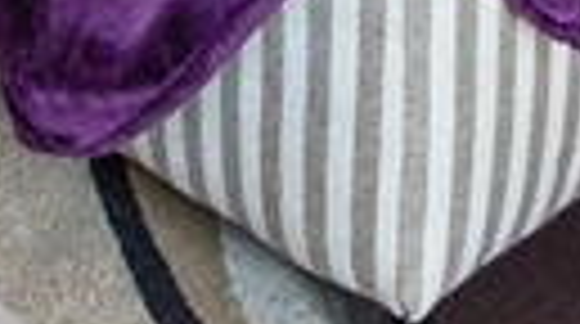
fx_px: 1919
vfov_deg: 6.9
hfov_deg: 17.2
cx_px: 247
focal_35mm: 125
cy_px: -1044
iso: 400
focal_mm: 10
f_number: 4.5
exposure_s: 1/13
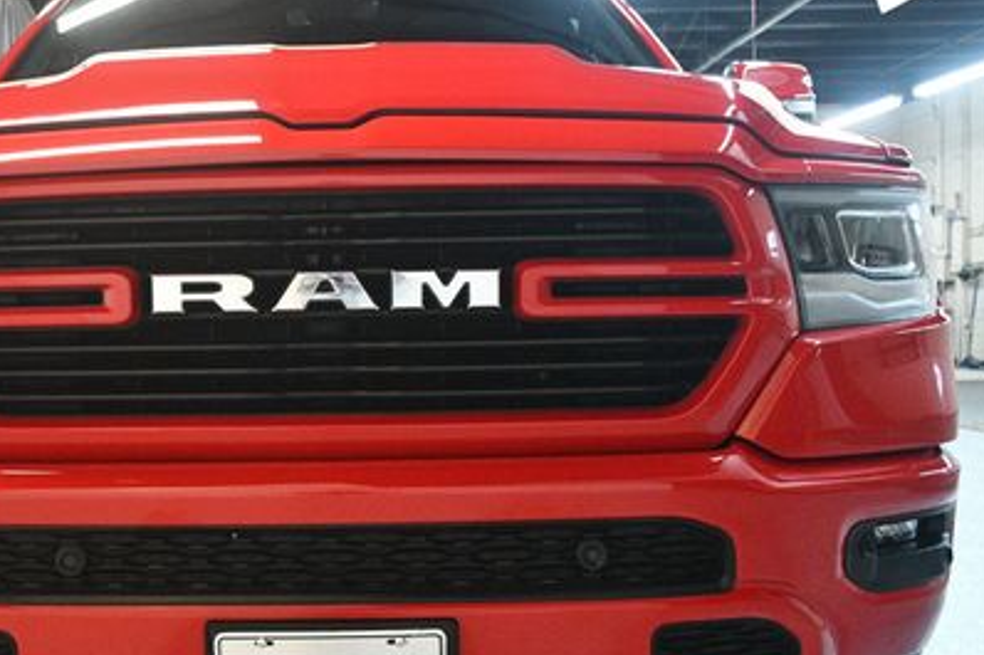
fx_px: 1448
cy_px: 393
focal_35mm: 53
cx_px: 287
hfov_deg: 36.9
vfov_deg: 25.4
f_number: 3.5
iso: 3200
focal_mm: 22
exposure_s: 1/100
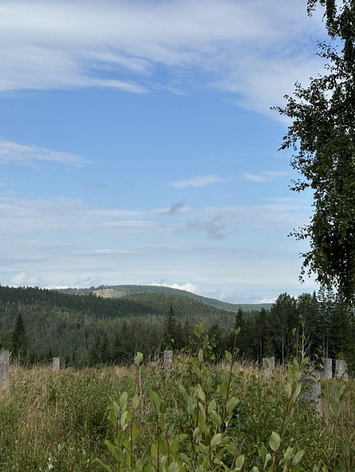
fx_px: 957
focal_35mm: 70
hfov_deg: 21.0
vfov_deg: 27.8
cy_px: 237
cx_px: 129
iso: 40
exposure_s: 1/2933
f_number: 1.6
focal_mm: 5.96
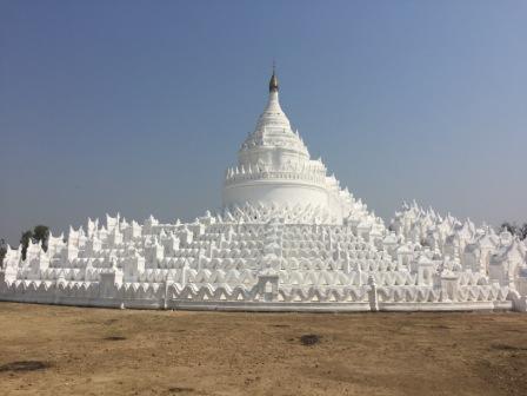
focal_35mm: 29
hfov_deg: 61.7
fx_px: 442
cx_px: 264
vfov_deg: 48.2
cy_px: 198
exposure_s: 1/5650
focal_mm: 4.15
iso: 32
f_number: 2.2
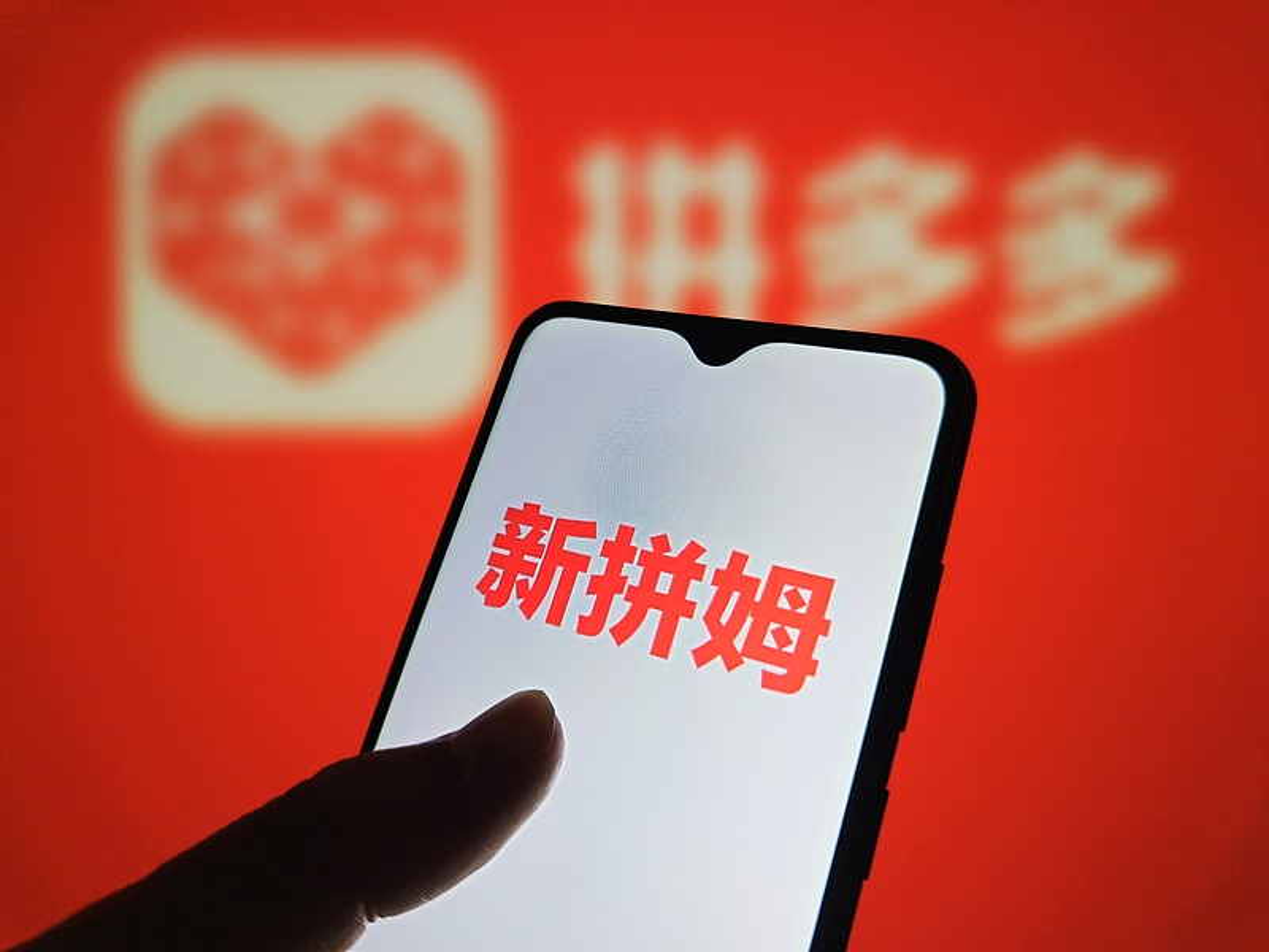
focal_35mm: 23
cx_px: 634
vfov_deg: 58.9
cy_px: 476
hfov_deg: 73.9
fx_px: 843
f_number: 1.88
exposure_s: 1/50
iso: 686
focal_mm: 5.59
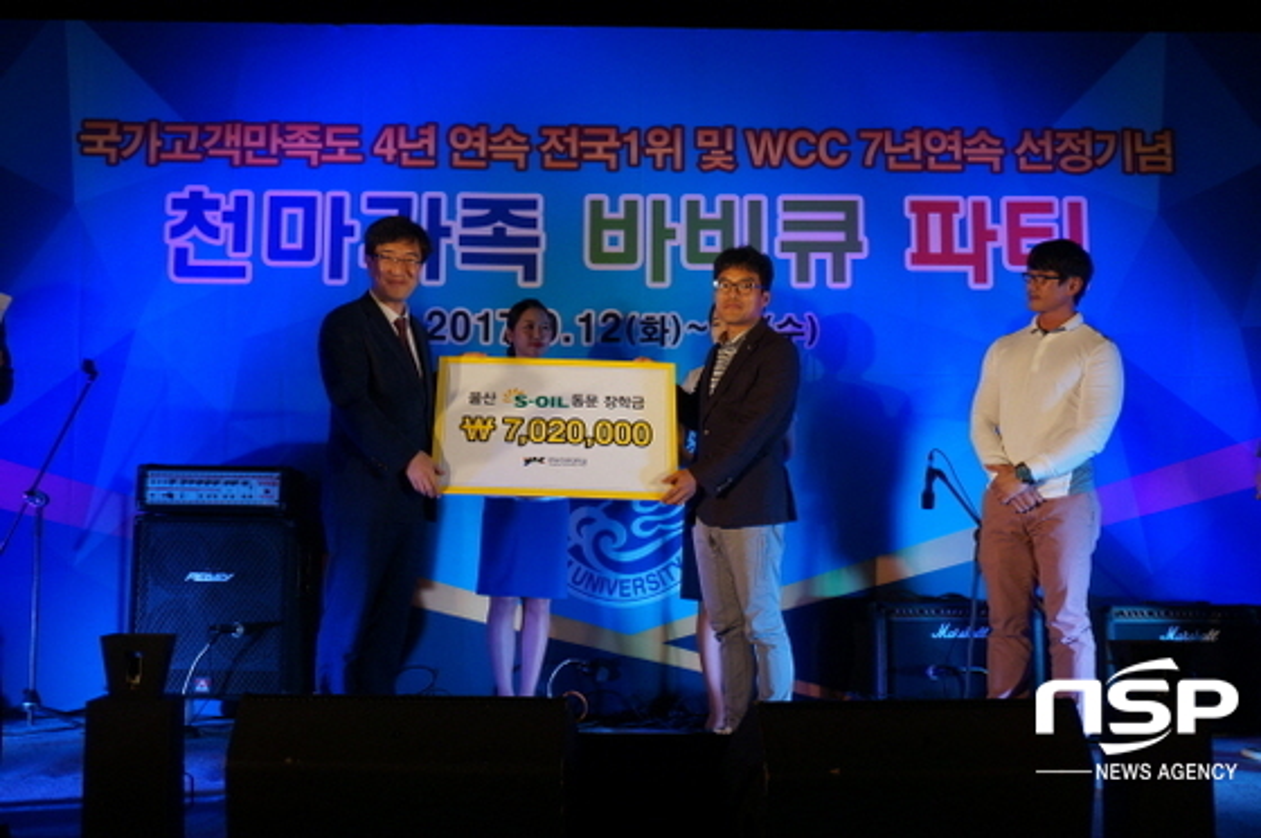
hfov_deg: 49.6
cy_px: 419
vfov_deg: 34.1
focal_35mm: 39
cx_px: 630
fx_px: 1364
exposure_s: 1/60
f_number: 4.5
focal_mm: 26
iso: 100
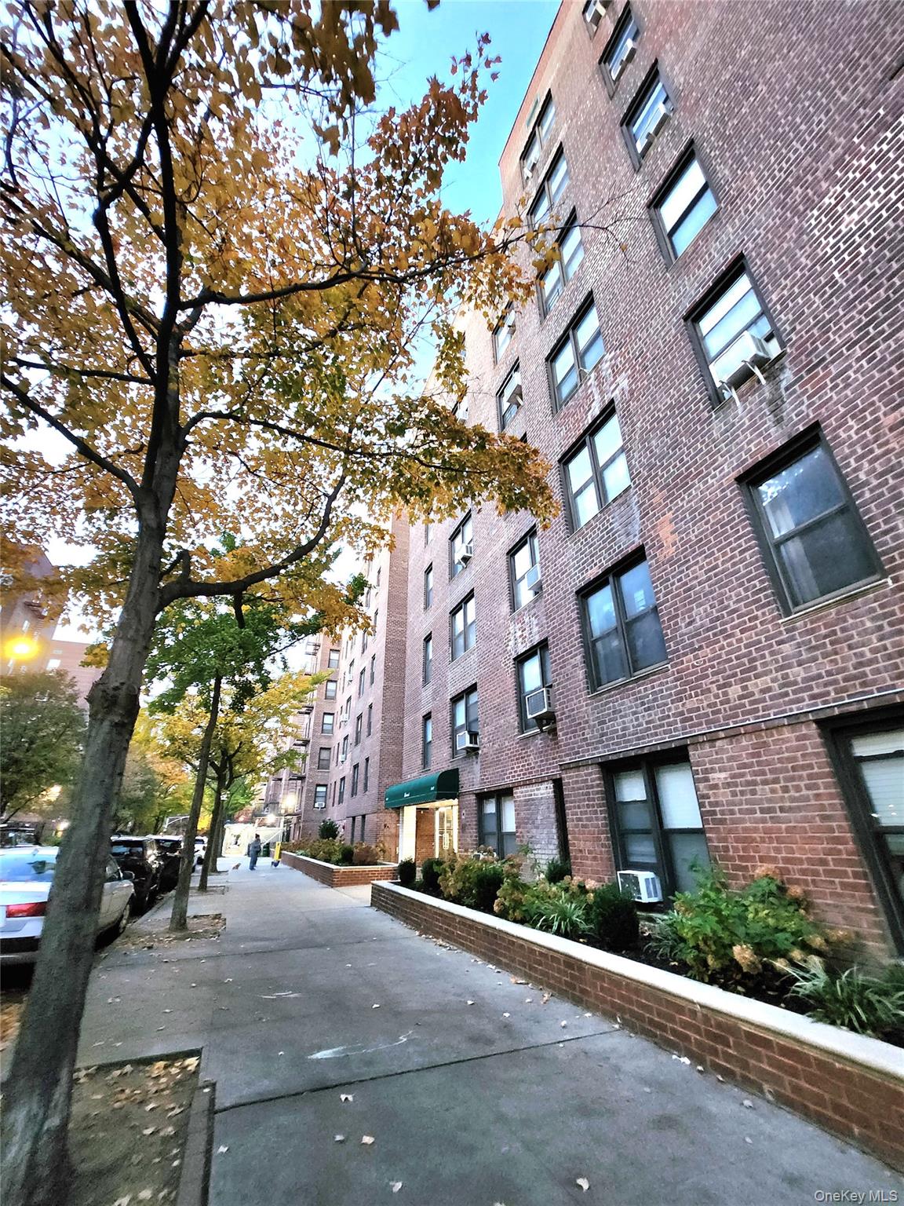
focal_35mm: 13
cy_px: 603
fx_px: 453
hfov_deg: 89.9
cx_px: 452
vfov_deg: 106.2
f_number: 2.2
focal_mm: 1.74
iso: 640
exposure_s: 1/24
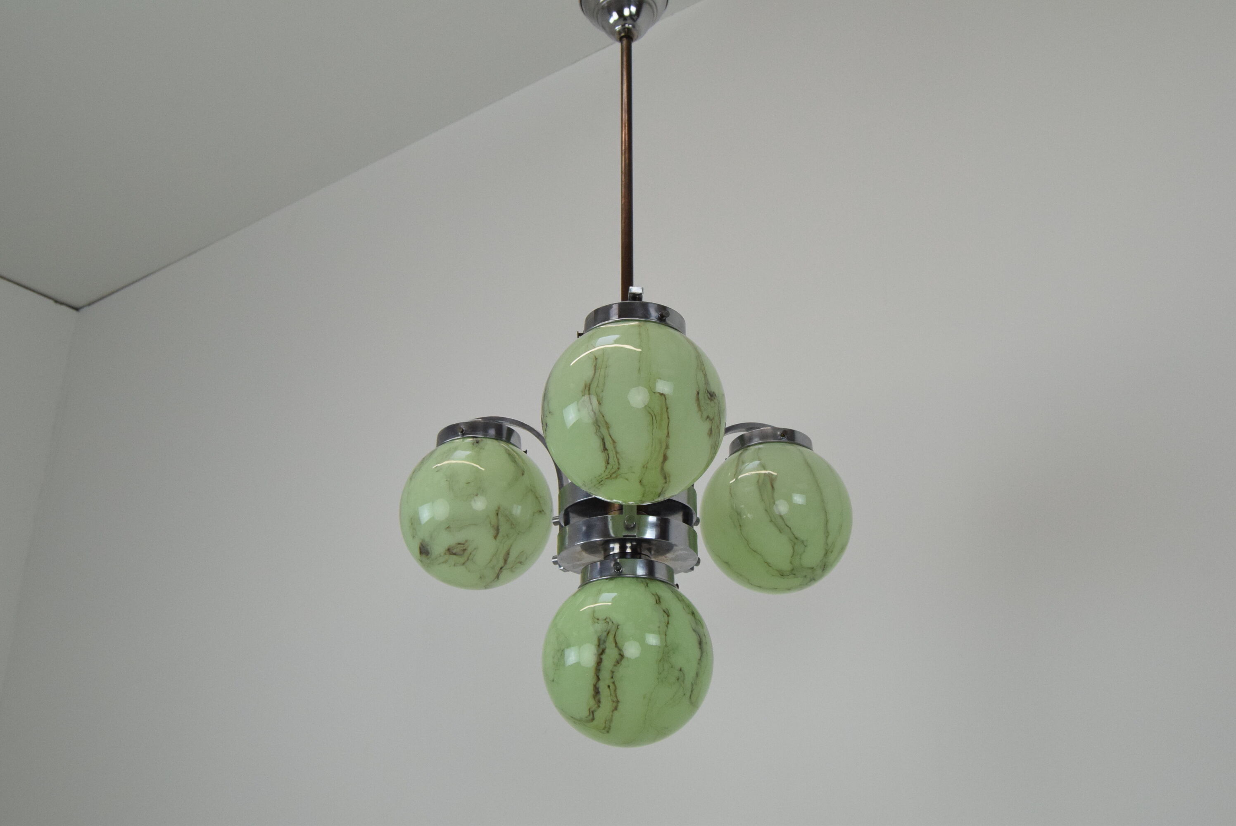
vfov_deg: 34.3
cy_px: 413
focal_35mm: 39
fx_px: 1340
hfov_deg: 49.5
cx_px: 618
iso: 1600
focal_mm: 26
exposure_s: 1/400
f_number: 10
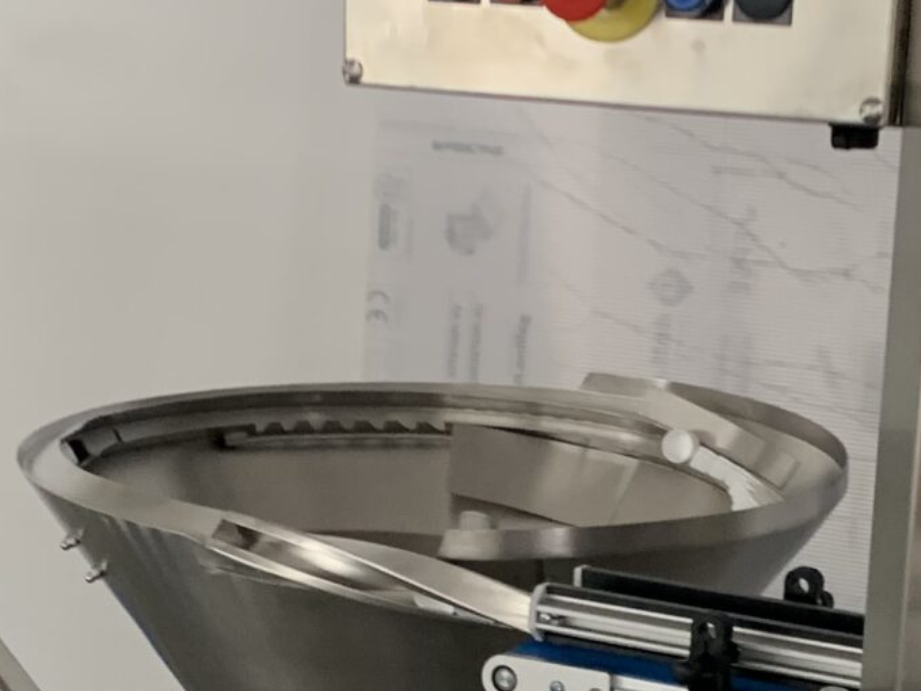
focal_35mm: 98
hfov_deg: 20.0
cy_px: 649
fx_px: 2607
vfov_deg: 14.9
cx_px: 602
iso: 125
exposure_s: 1/60
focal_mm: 4.25
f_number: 1.8
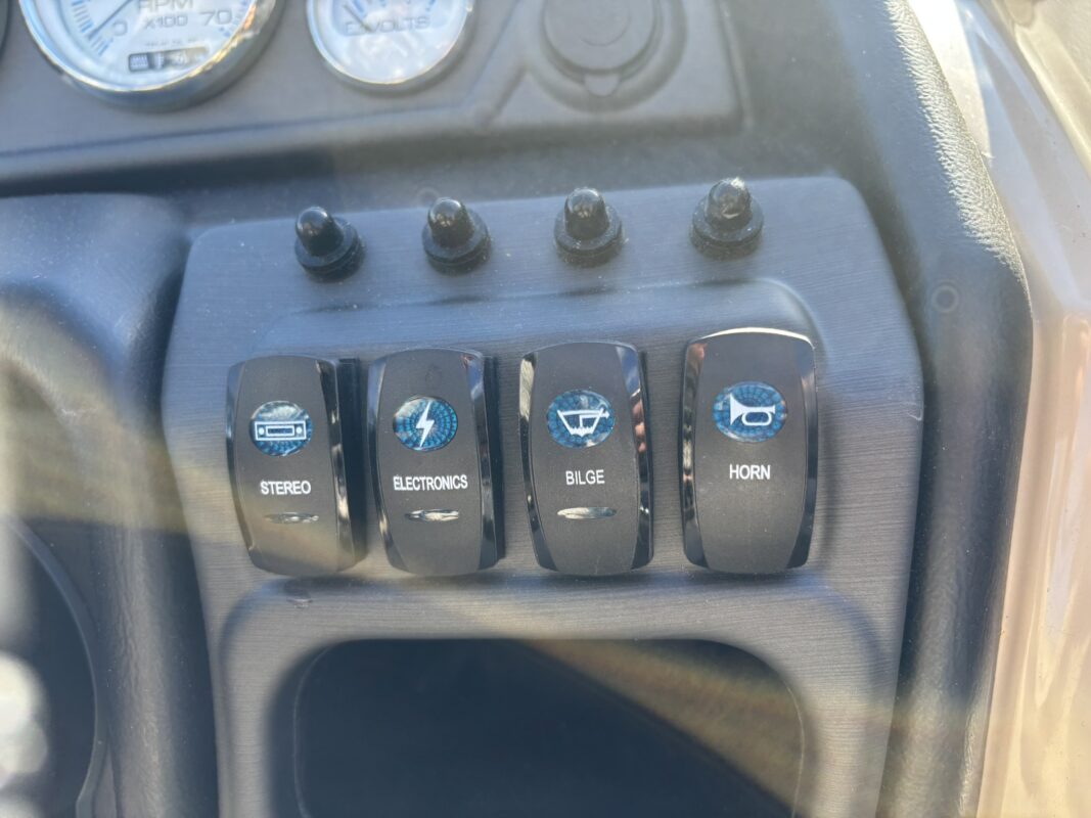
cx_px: 546
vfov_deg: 53.1
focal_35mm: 26
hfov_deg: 67.3
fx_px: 819
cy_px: 409
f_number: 1.6
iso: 50
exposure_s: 1/256
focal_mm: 5.96
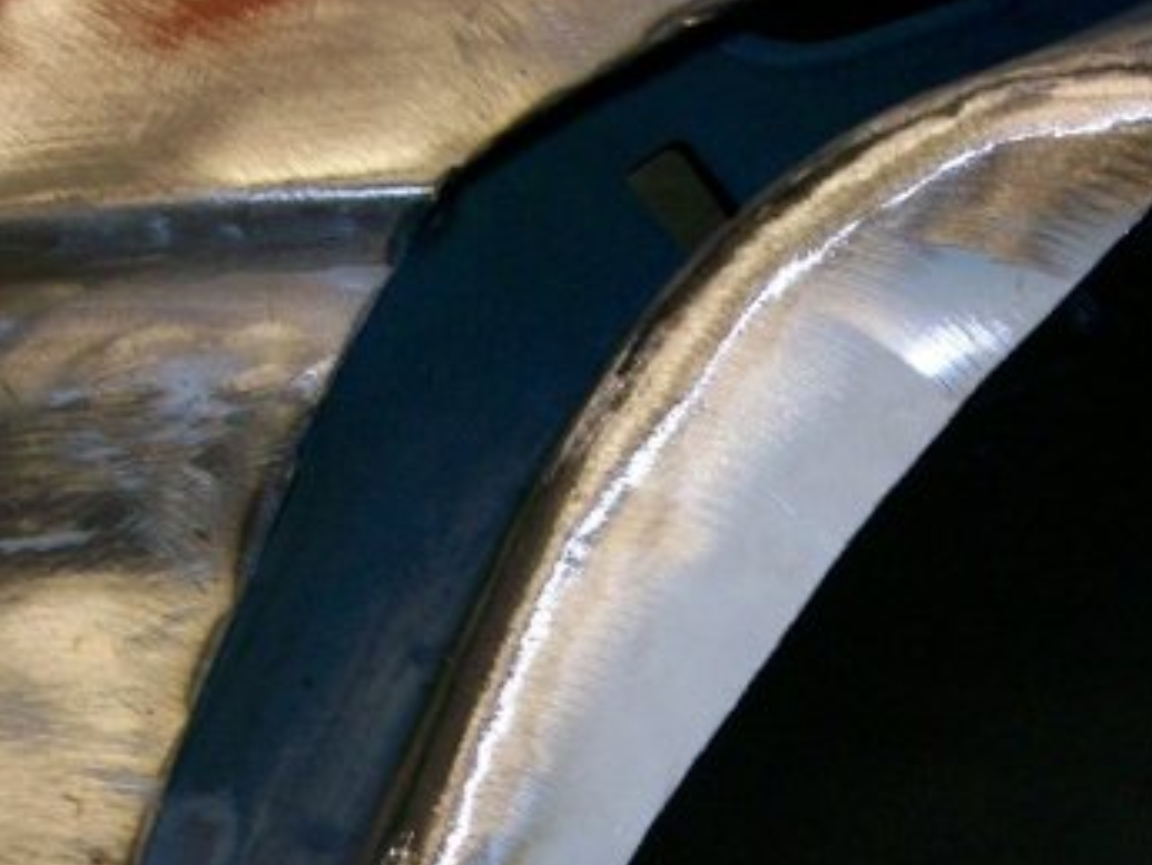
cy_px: 711
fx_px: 2097
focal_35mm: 63
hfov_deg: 30.7
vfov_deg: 22.9
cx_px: 531
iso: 160
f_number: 2.8
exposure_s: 1/60
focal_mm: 5.7
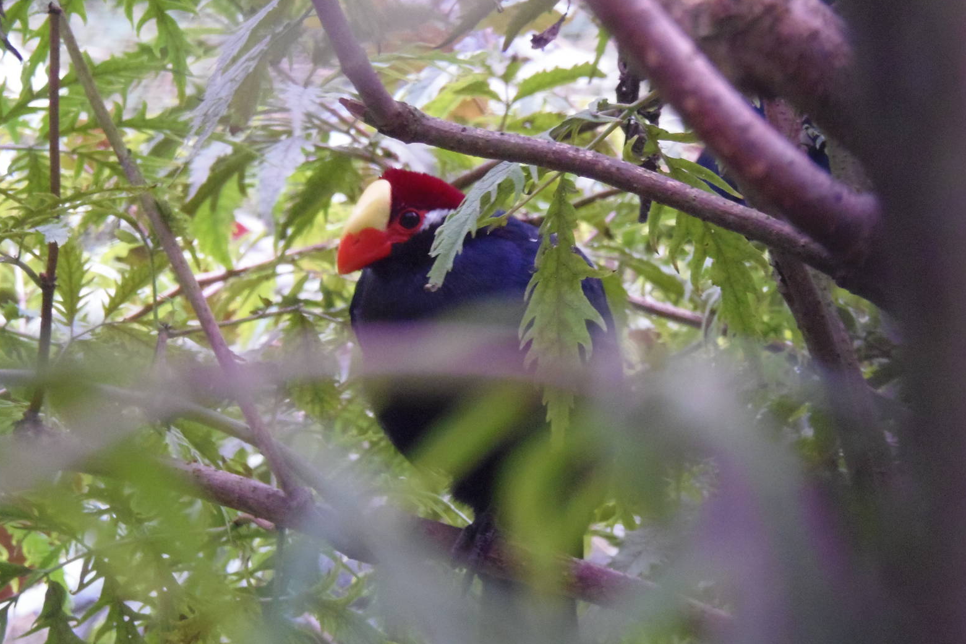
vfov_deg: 7.0
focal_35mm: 196
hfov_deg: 10.5
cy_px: 288
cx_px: 477
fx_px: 5258
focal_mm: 34
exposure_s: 1/13
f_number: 4.9
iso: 400
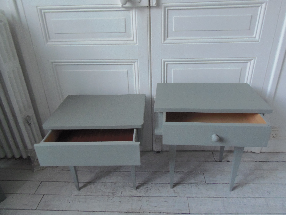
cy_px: 108
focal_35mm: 24
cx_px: 143
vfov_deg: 56.8
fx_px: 198
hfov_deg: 71.6
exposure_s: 1/20
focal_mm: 4.3
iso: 200
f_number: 2.9
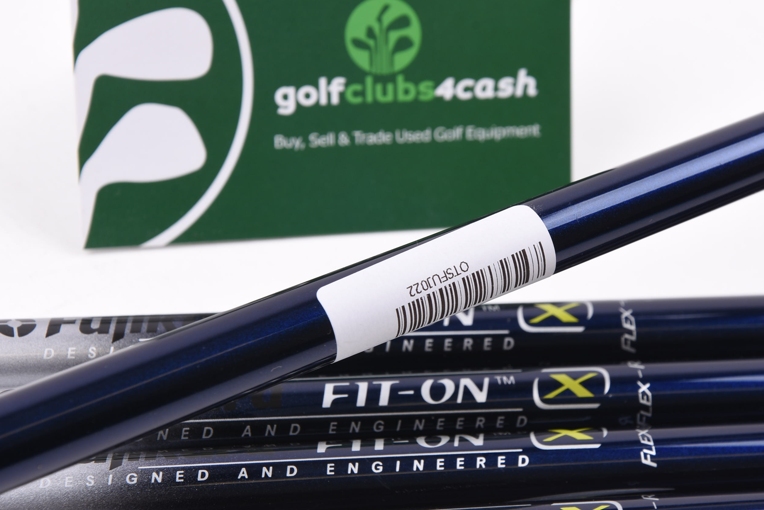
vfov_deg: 7.3
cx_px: 432
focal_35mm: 188
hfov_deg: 11.0
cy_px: 271
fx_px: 3984
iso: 125
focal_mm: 105
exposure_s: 1/125
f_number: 11
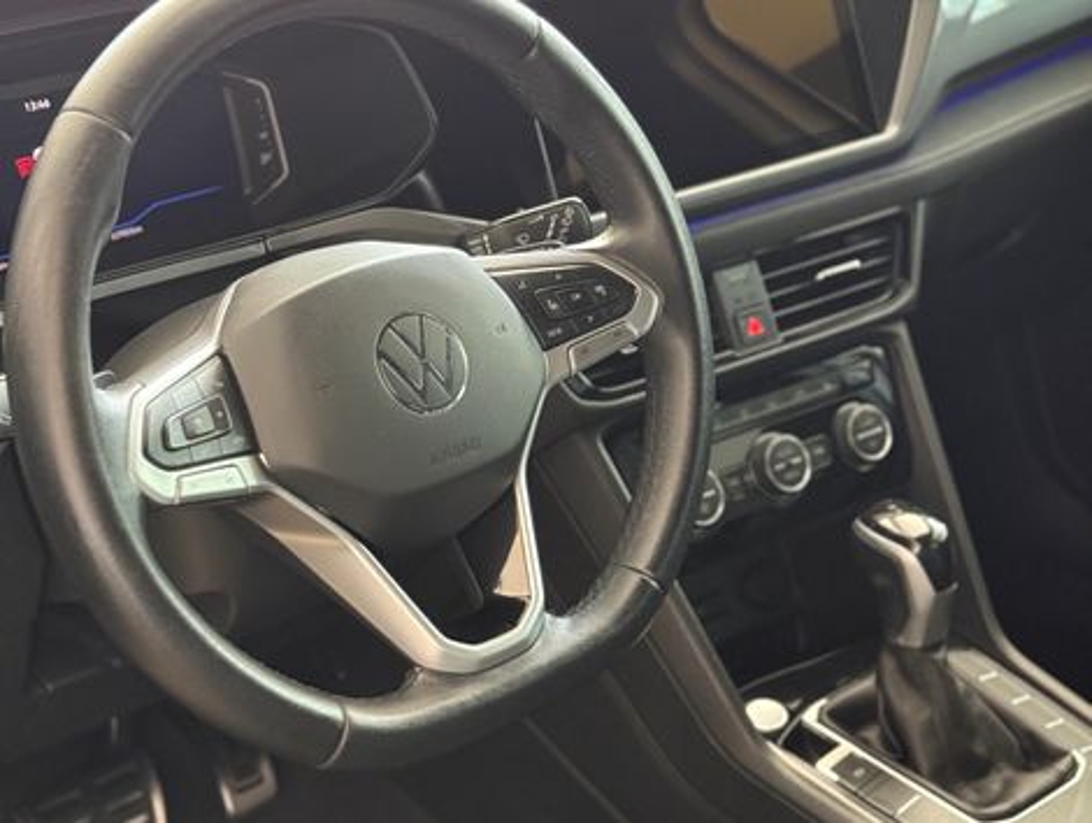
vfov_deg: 30.3
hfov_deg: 39.6
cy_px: 412
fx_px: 1517
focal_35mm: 48
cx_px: 546
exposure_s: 1/26
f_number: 1.78
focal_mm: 6.76
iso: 800
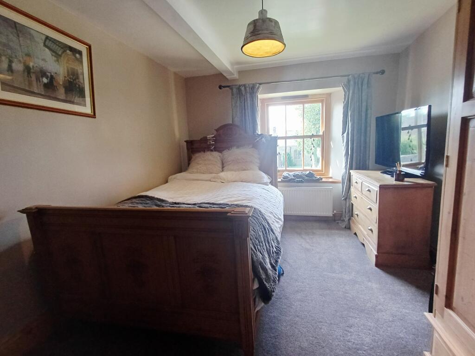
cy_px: 178
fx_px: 220
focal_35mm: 16
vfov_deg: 78.1
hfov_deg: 94.5
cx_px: 238
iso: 160
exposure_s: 1/50
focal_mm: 1.64
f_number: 2.2
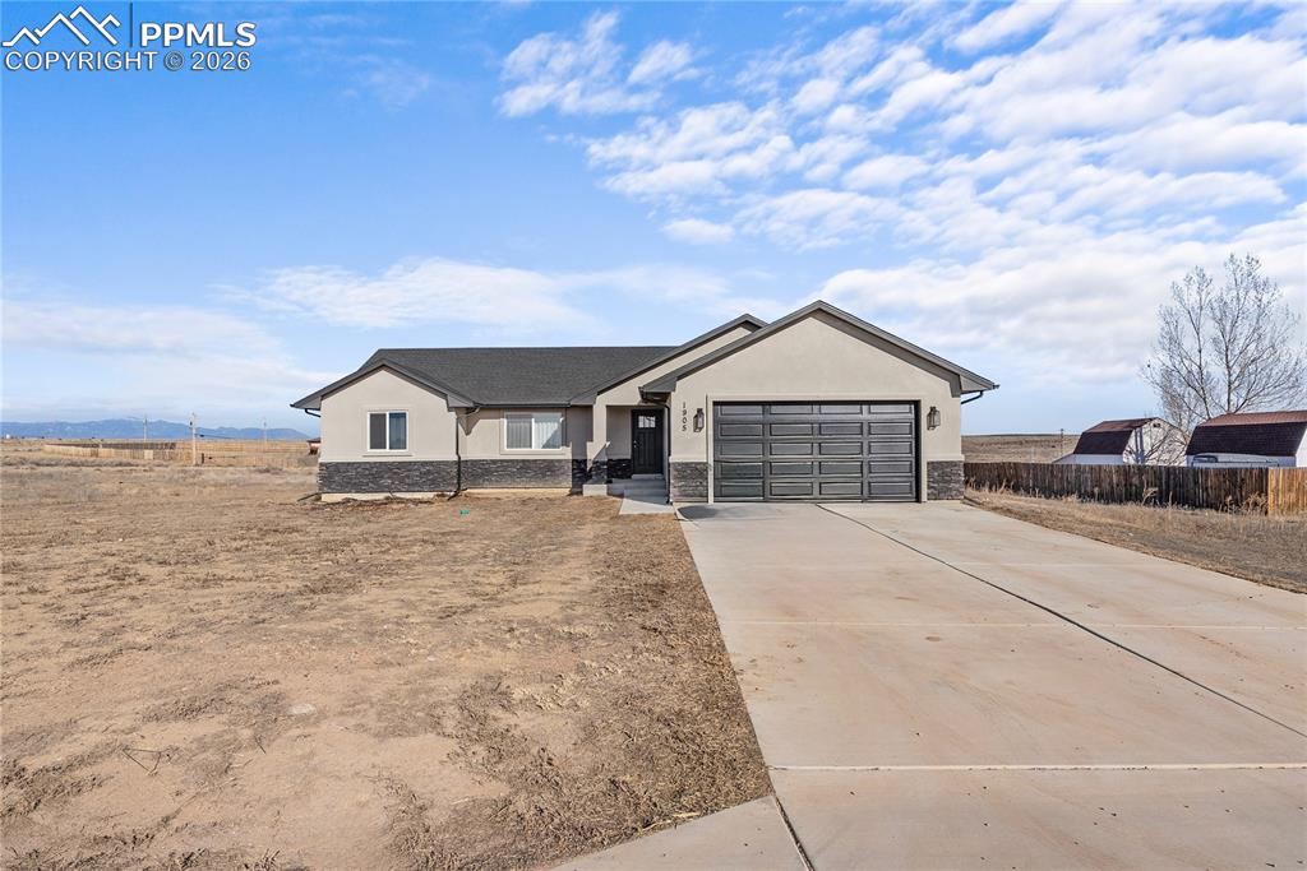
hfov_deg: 82.6
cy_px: 436
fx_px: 744
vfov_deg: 60.7
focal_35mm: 20
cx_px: 654
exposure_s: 1/320
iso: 100
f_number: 10
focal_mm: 20.5
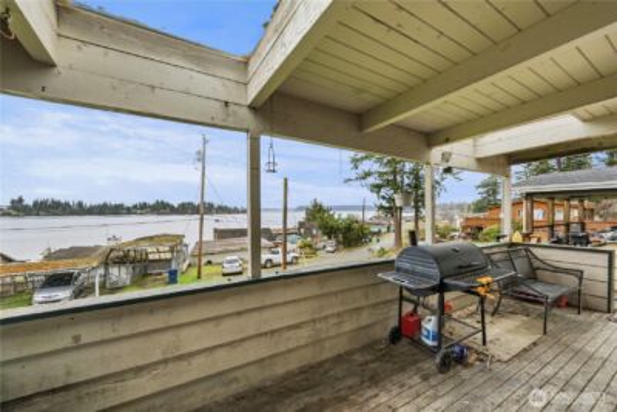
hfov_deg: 104.2
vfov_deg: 81.3
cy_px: 206
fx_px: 240
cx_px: 308
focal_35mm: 14
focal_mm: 14
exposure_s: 1/320
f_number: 8
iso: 200
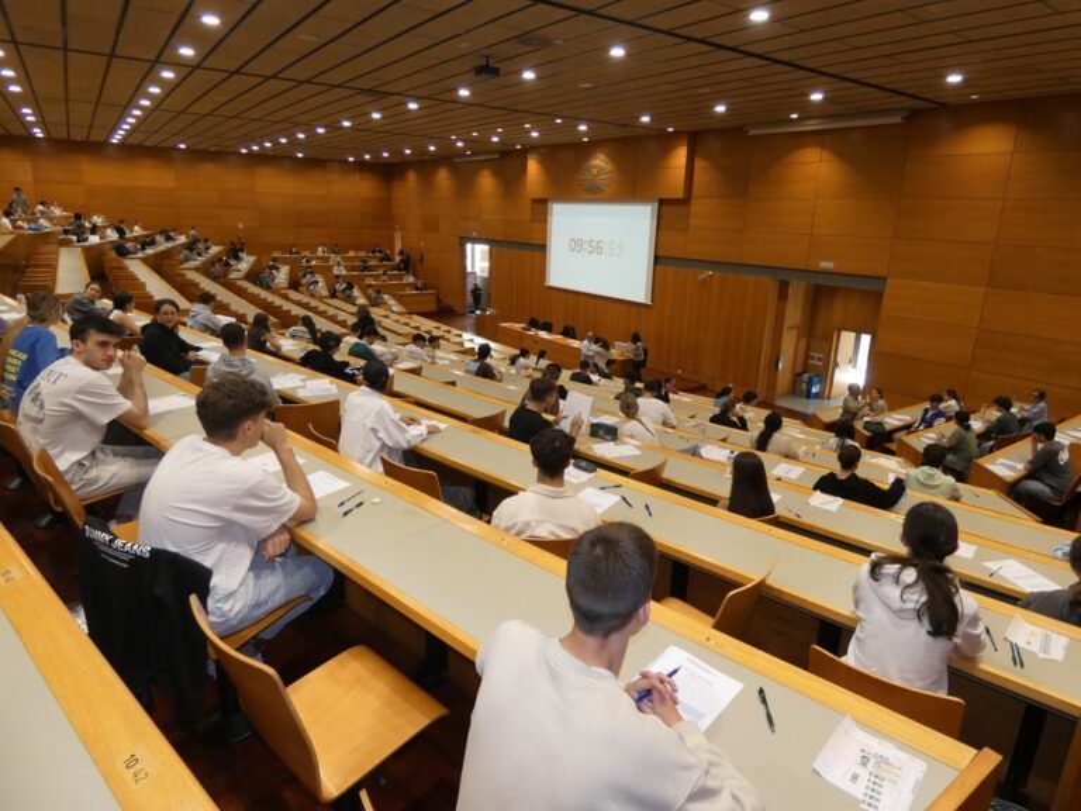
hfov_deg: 81.7
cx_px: 540
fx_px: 625
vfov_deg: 66.0
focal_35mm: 20
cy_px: 406
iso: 250
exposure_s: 1/60
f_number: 2.8
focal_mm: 3.6
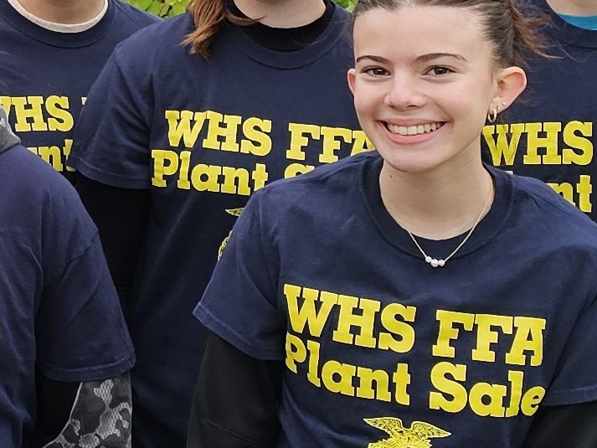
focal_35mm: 129
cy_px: -155
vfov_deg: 11.2
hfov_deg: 14.5
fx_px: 2225
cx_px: -232
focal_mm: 6.3
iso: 40
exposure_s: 1/120
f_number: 1.7
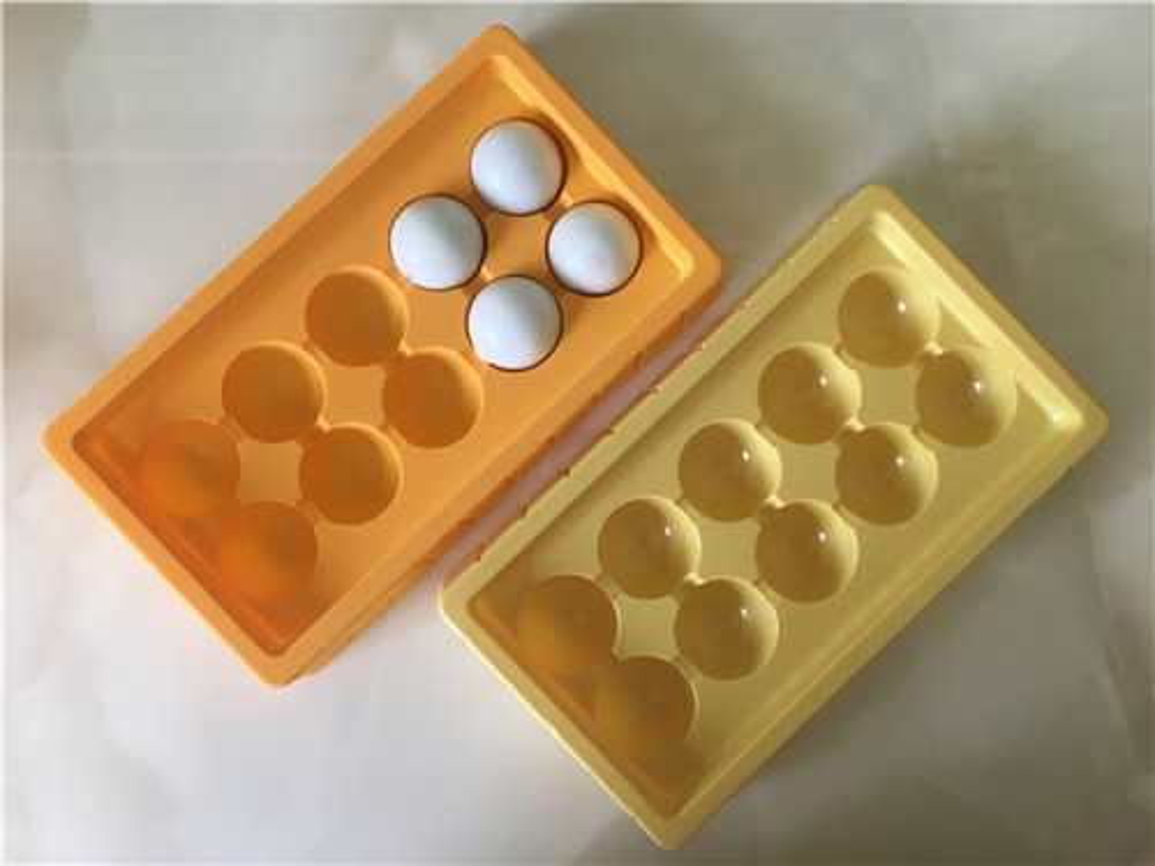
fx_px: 968
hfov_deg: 61.7
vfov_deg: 48.2
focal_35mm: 29
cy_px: 433
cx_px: 578
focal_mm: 4.15
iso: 40
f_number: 2.2
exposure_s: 1/33
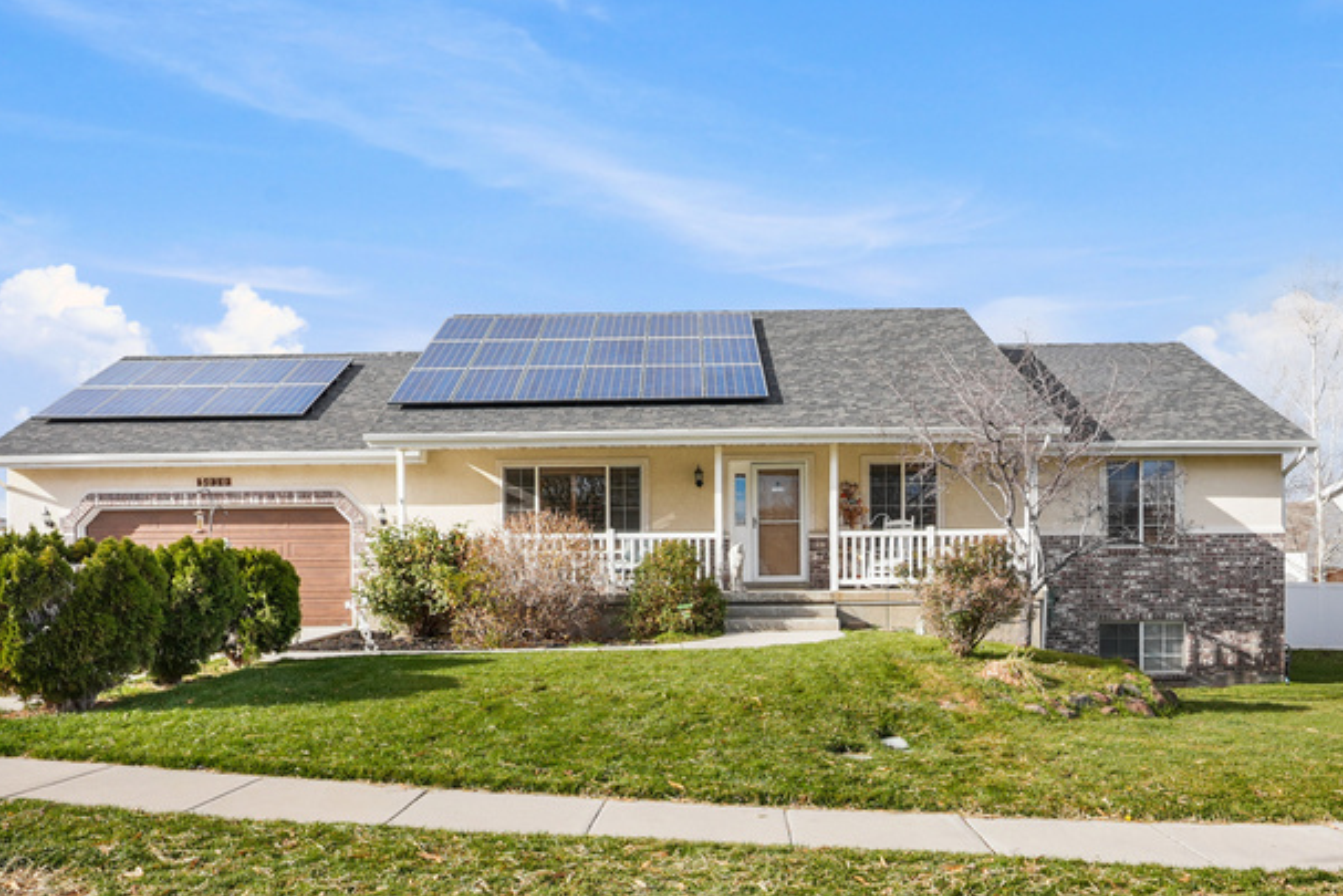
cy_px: 595
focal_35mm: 27
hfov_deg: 67.4
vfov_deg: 47.2
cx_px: 657
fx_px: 1007
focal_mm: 16
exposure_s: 1/320
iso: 250
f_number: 9
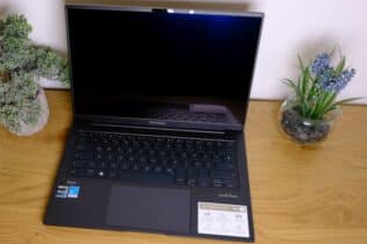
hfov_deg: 50.3
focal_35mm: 38
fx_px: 387
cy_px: 135
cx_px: 143
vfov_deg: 35.0
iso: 500
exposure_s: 1/28
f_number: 8
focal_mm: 20.6
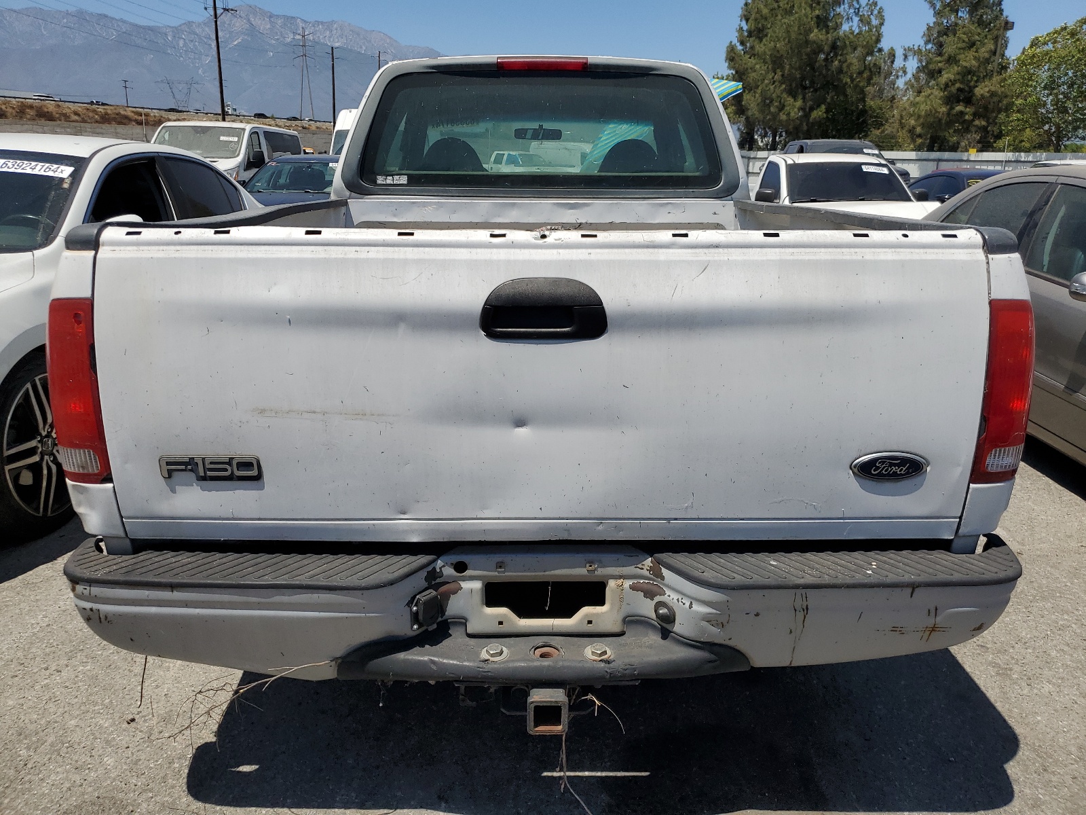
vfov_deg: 53.1
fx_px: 816
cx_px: 543
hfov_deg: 67.3
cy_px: 408
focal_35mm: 26
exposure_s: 1/10000
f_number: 1.5
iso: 50
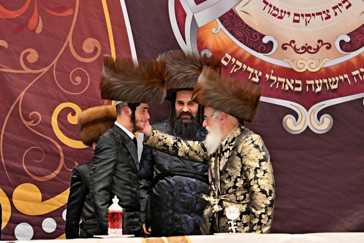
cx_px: 182
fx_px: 3032
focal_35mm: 300
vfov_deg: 4.6
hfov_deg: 6.9
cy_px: 122
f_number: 2.8
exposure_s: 1/400
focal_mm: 200
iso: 500
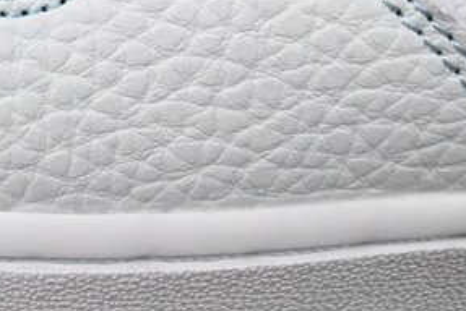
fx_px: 1309
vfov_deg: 13.4
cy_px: -17
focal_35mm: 101
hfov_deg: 18.1
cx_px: -219
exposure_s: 1/159
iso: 25
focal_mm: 3.3
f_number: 2.4
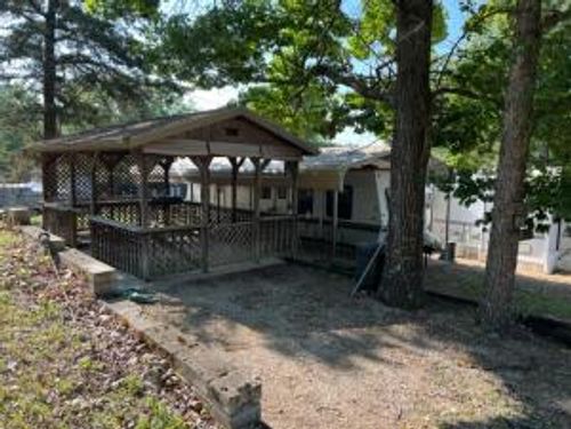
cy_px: 214
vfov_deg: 53.1
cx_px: 286
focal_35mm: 26
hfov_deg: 67.3
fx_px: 429
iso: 50
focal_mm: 5.7
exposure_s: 1/650
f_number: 1.5
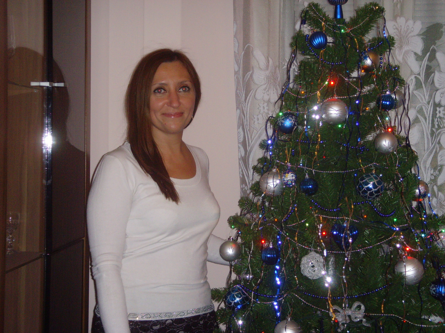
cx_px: 222
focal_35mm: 70
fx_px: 900
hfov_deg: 27.8
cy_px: 166
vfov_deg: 21.0
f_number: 4.1
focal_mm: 11.8
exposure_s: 1/60
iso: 200
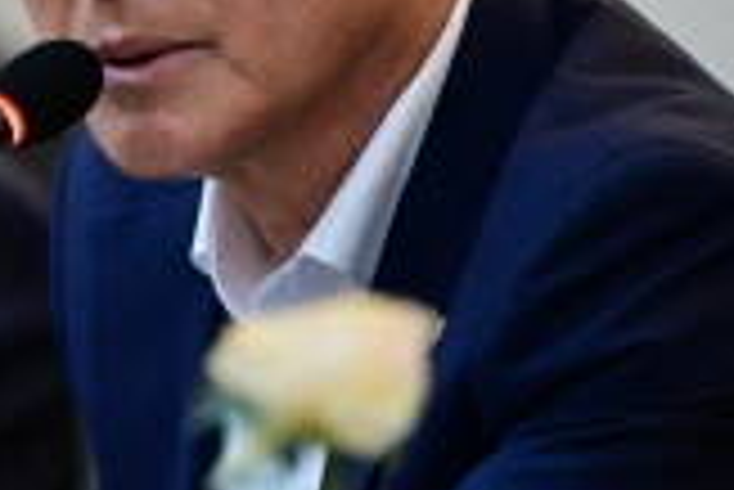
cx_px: -381
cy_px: -25
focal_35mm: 786
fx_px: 16040
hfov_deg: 2.6
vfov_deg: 1.8
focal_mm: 200
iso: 2000
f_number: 2.8
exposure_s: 1/200
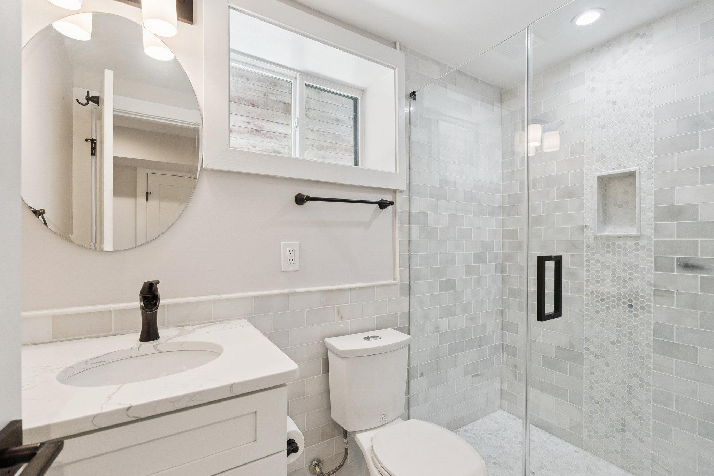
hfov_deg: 96.7
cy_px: 238
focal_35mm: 16
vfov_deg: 73.8
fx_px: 317
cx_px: 357
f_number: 5.6
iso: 2000
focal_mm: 16
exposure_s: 1/100
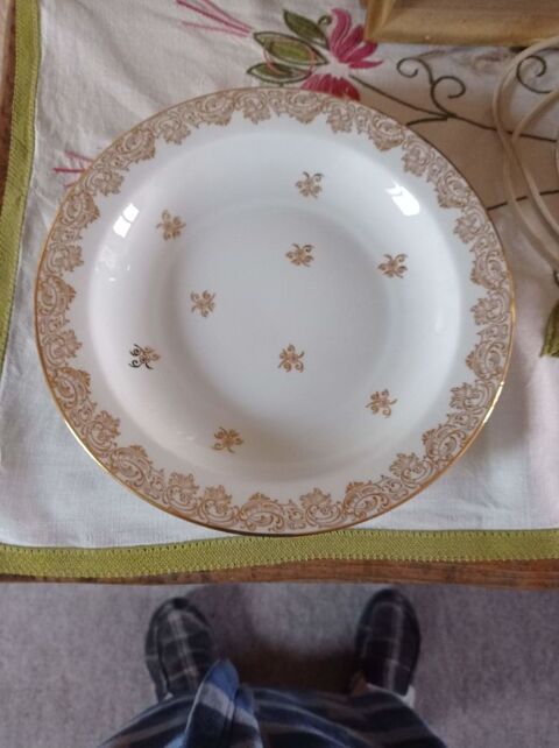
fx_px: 604
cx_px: 280
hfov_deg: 49.7
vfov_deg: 63.5
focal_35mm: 28
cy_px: 374
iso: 831
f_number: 1.79
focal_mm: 4.74
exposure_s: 1/25
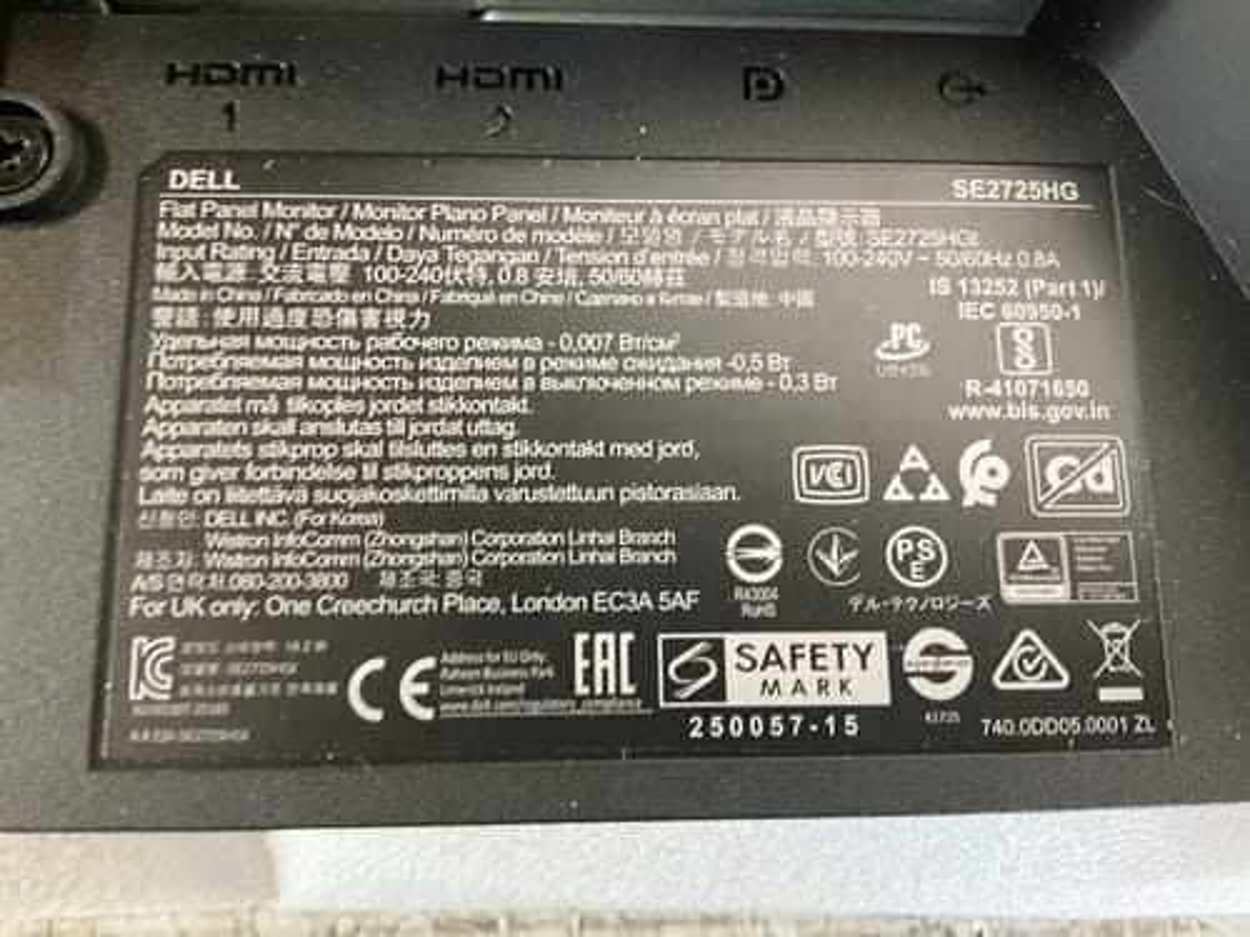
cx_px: 625
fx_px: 1047
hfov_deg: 61.7
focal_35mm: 29
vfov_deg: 48.2
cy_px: 468
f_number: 1.8
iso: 400
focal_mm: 3
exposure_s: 1/25
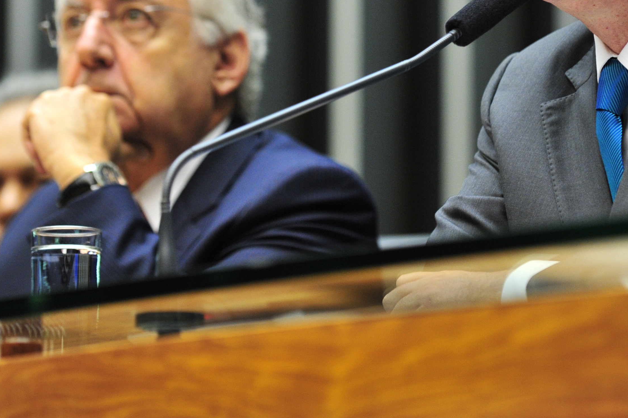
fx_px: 4498
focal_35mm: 258
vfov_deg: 5.3
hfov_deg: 8.0
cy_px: 52
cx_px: 331
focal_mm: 135
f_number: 2.8
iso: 1250
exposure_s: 1/60
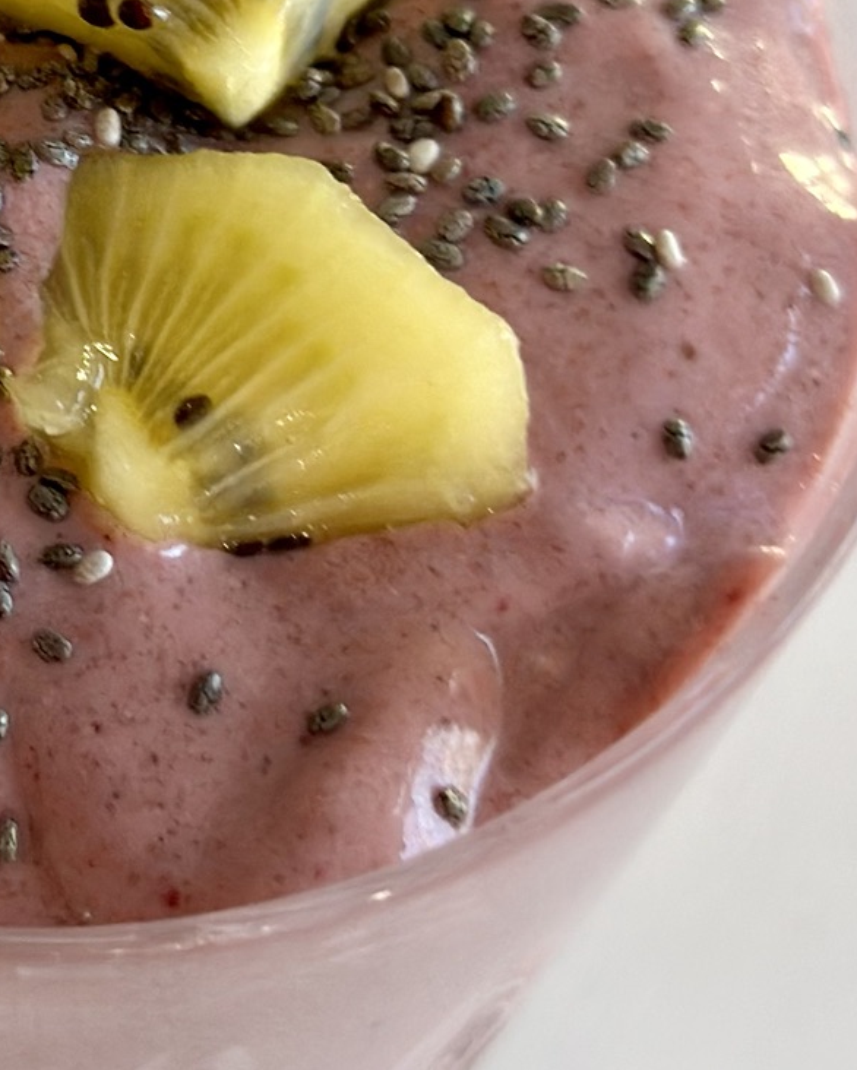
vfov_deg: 14.9
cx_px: -67
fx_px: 4057
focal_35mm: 128
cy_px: 164
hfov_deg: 11.9
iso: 160
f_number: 1.78
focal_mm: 6.86
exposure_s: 1/60
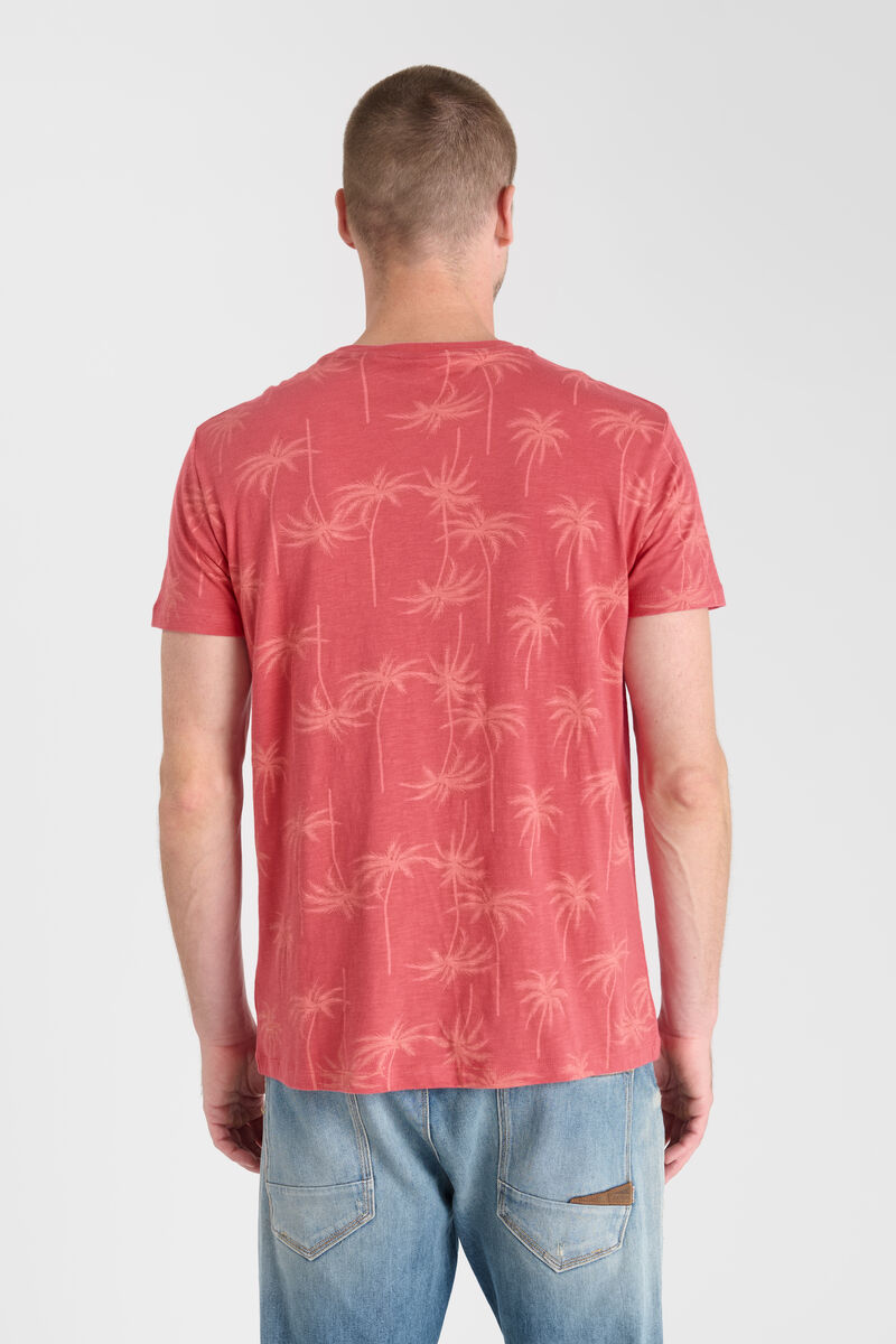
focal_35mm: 50
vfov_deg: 39.6
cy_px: 672
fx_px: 1867
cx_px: 448
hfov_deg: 27.0
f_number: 9
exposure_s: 1/160
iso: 100
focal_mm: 50
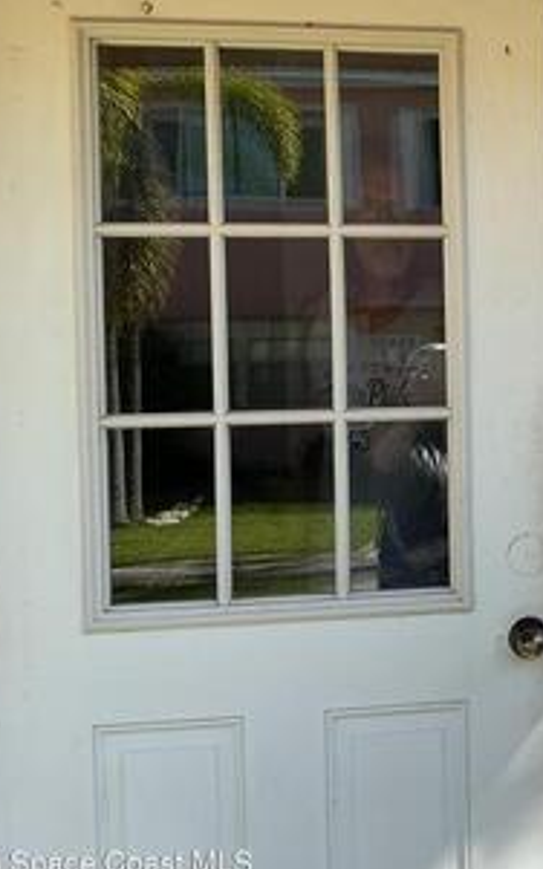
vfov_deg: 39.5
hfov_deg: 23.4
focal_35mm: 51
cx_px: 630
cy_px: 371
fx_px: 1208
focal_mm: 3
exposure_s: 1/883
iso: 25
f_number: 1.8
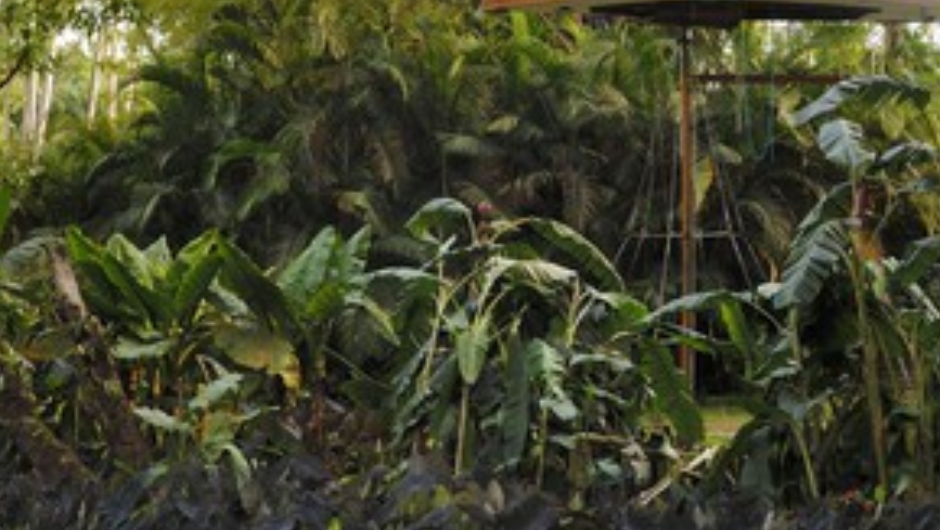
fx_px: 1596
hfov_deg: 32.8
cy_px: 133
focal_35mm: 64
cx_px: 486
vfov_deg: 18.7
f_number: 8
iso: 100
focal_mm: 28
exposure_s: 1/13
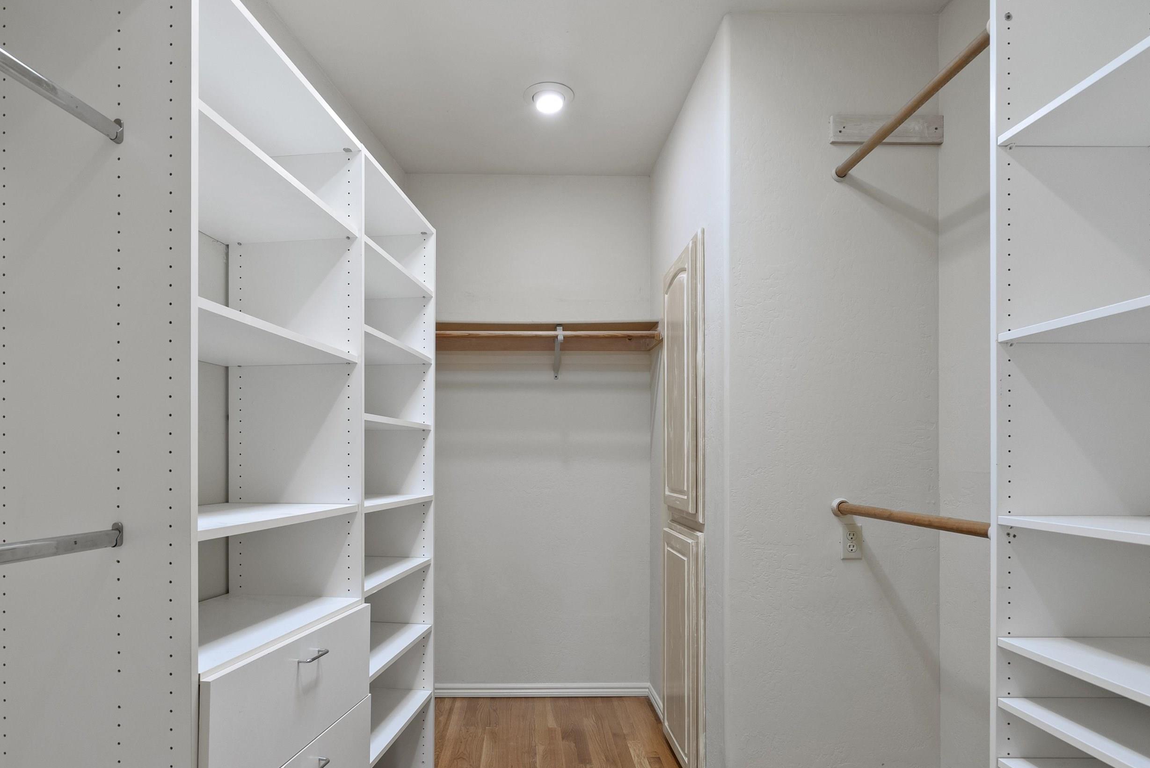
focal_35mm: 20
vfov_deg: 61.5
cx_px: 524
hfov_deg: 83.8
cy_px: 456
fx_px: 639
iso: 1000
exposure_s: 1/20
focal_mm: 16
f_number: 8
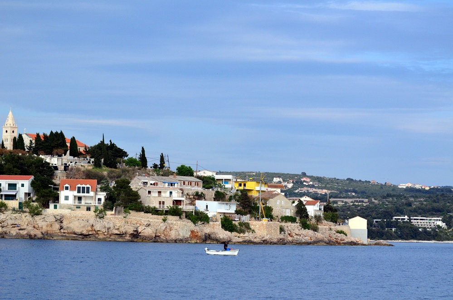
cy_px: 150
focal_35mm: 105
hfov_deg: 19.5
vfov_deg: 13.0
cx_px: 226
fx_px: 1318
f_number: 4.5
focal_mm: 70
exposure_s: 1/4000
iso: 800
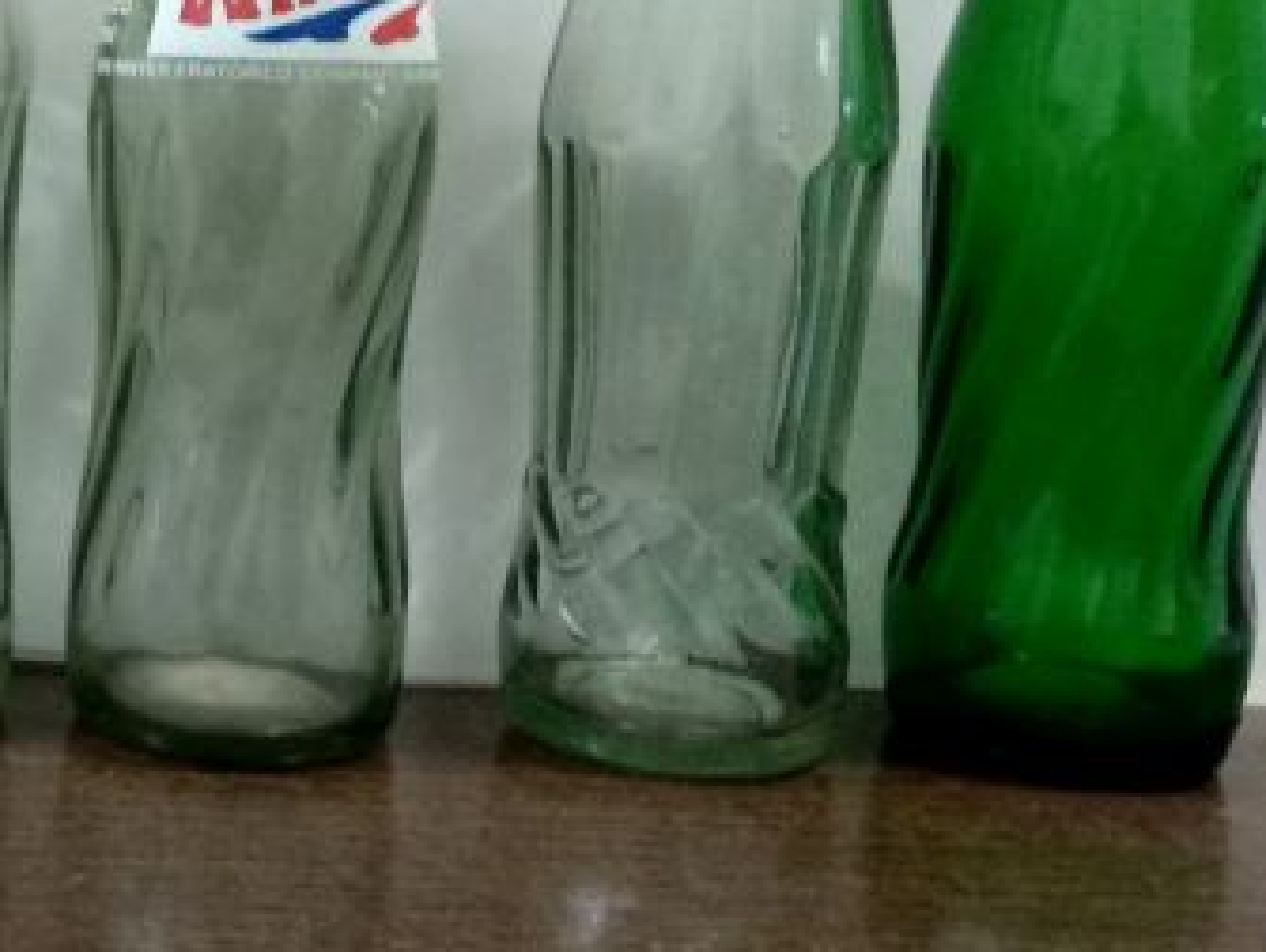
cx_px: -68
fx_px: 2270
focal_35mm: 62
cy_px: 302
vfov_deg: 23.6
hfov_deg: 28.7
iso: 1600
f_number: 2.2
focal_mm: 3.81
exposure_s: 1/14
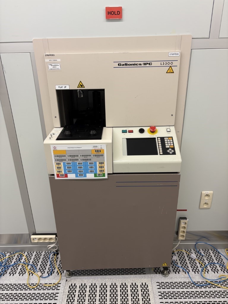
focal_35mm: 26
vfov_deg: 67.3
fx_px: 228
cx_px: 114
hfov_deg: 53.1
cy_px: 152
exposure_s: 1/50
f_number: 1.6
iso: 80
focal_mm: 5.96
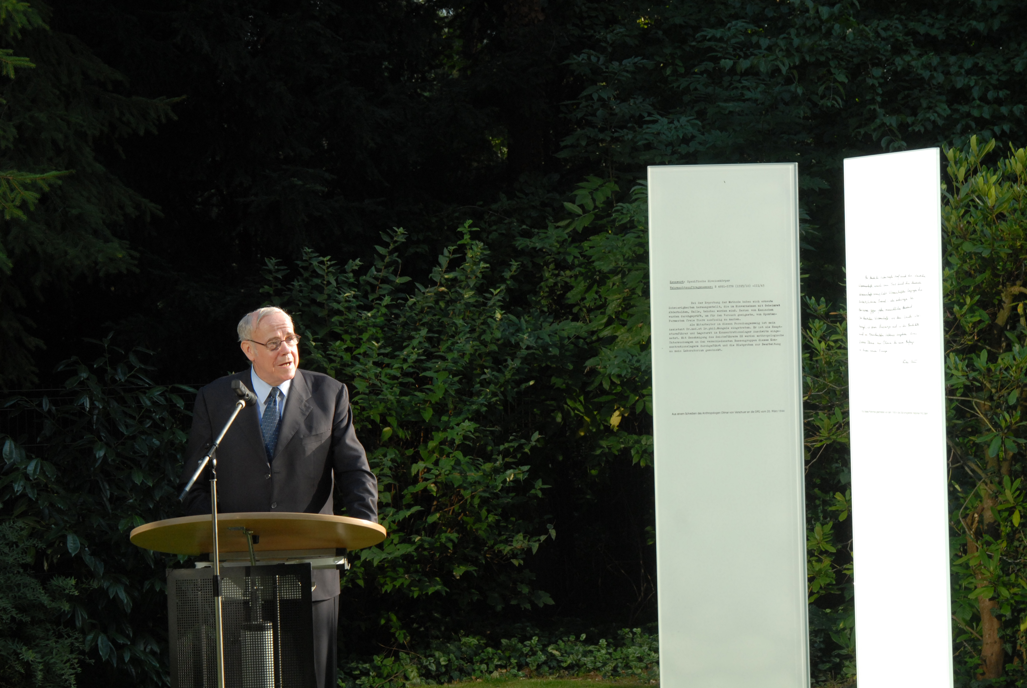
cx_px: 514
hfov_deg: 20.9
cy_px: 344
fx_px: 2785
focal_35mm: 98
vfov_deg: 14.1
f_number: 8
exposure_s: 1/180
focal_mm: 65
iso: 400
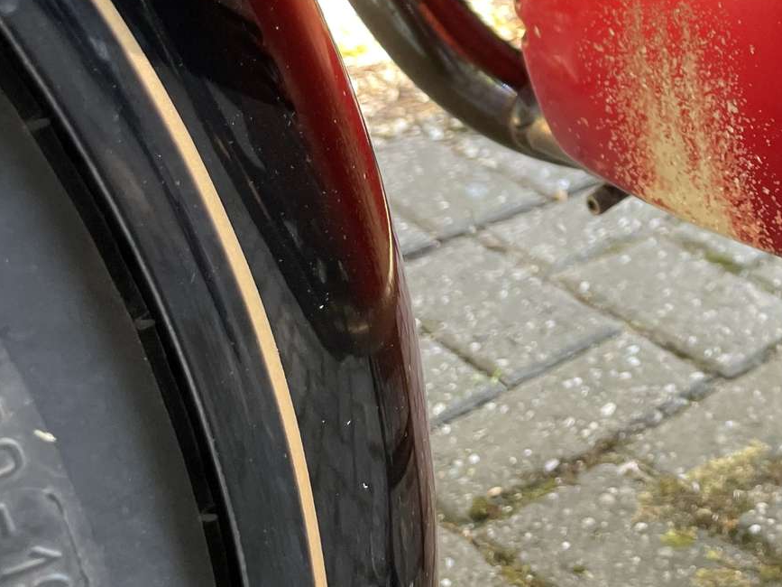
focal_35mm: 60
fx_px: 1355
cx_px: 898
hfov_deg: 28.6
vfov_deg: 22.7
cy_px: -87
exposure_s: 1/121
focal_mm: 4.2
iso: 125
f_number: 1.6
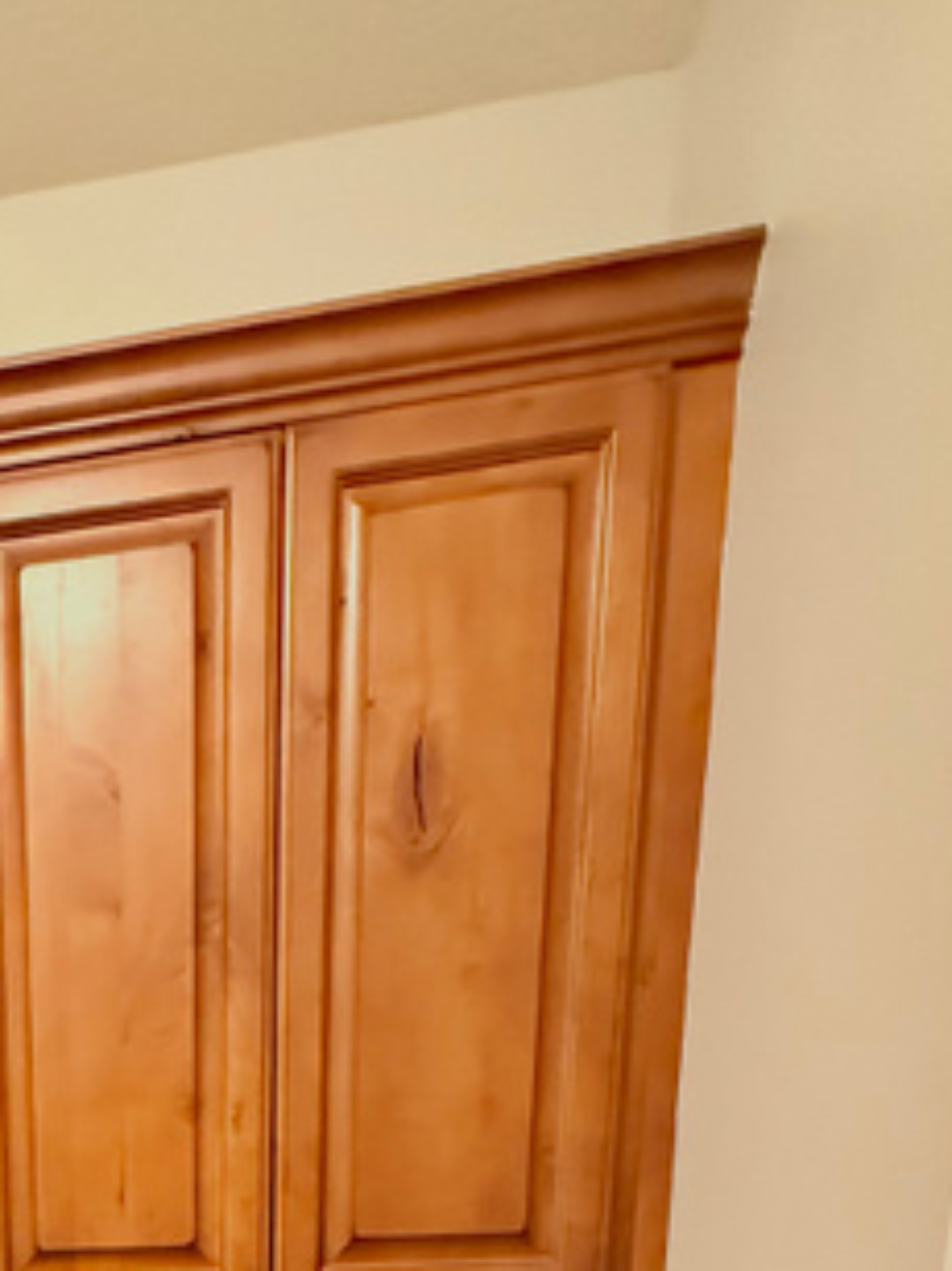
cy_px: 1548
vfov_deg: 38.1
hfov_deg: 36.6
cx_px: 4
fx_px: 1284
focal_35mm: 35
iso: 1250
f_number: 2.2
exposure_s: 1/60
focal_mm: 2.22
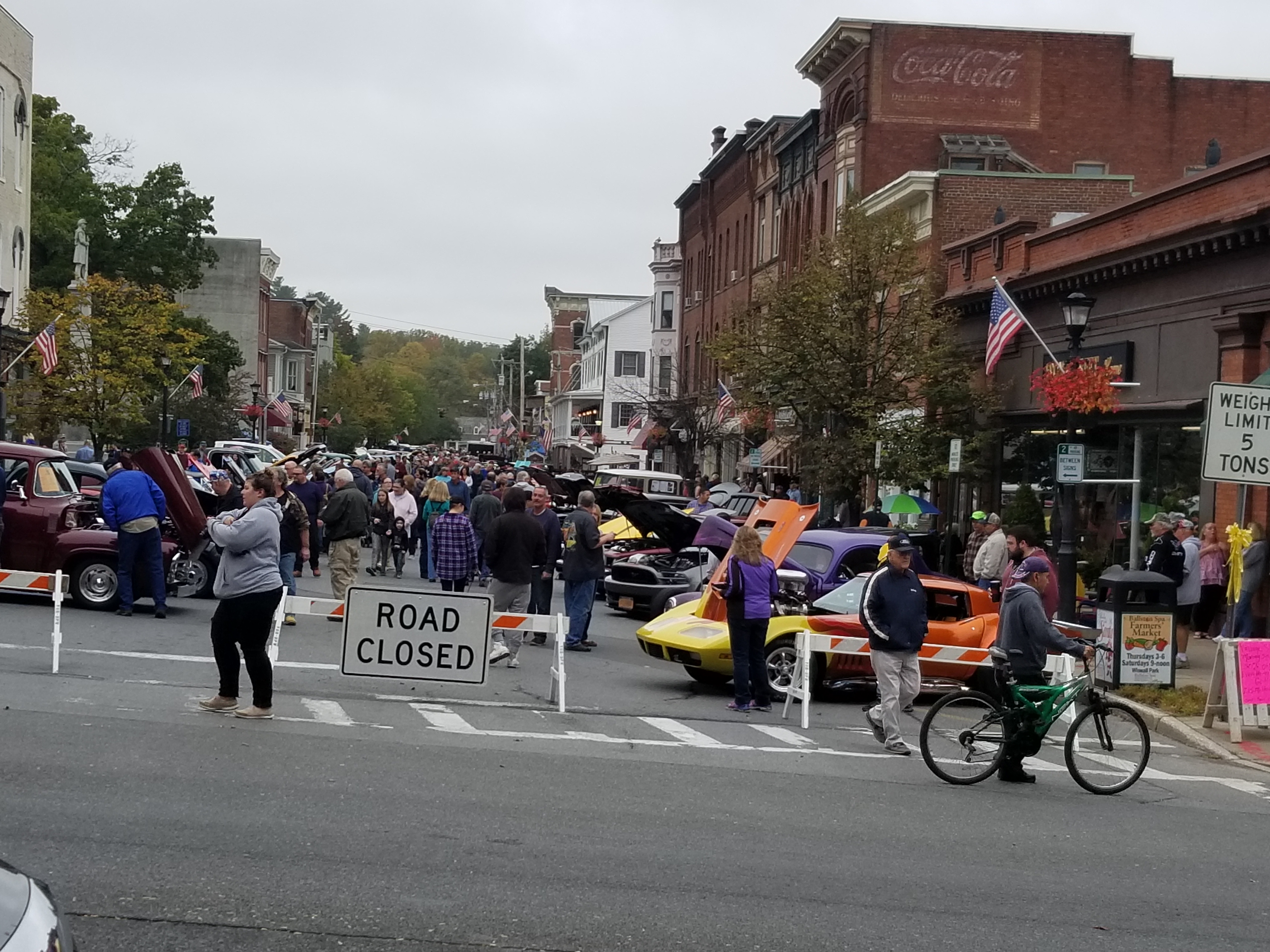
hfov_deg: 67.3
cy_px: 476
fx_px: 954
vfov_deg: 53.1
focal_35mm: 26
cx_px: 635
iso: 50
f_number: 1.7
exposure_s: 1/474
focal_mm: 4.25
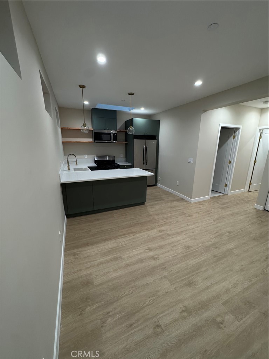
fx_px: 145
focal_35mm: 14
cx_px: 134
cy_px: 180
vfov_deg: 102.1
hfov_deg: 85.7
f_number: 2.2
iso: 320
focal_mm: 2.22
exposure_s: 1/120
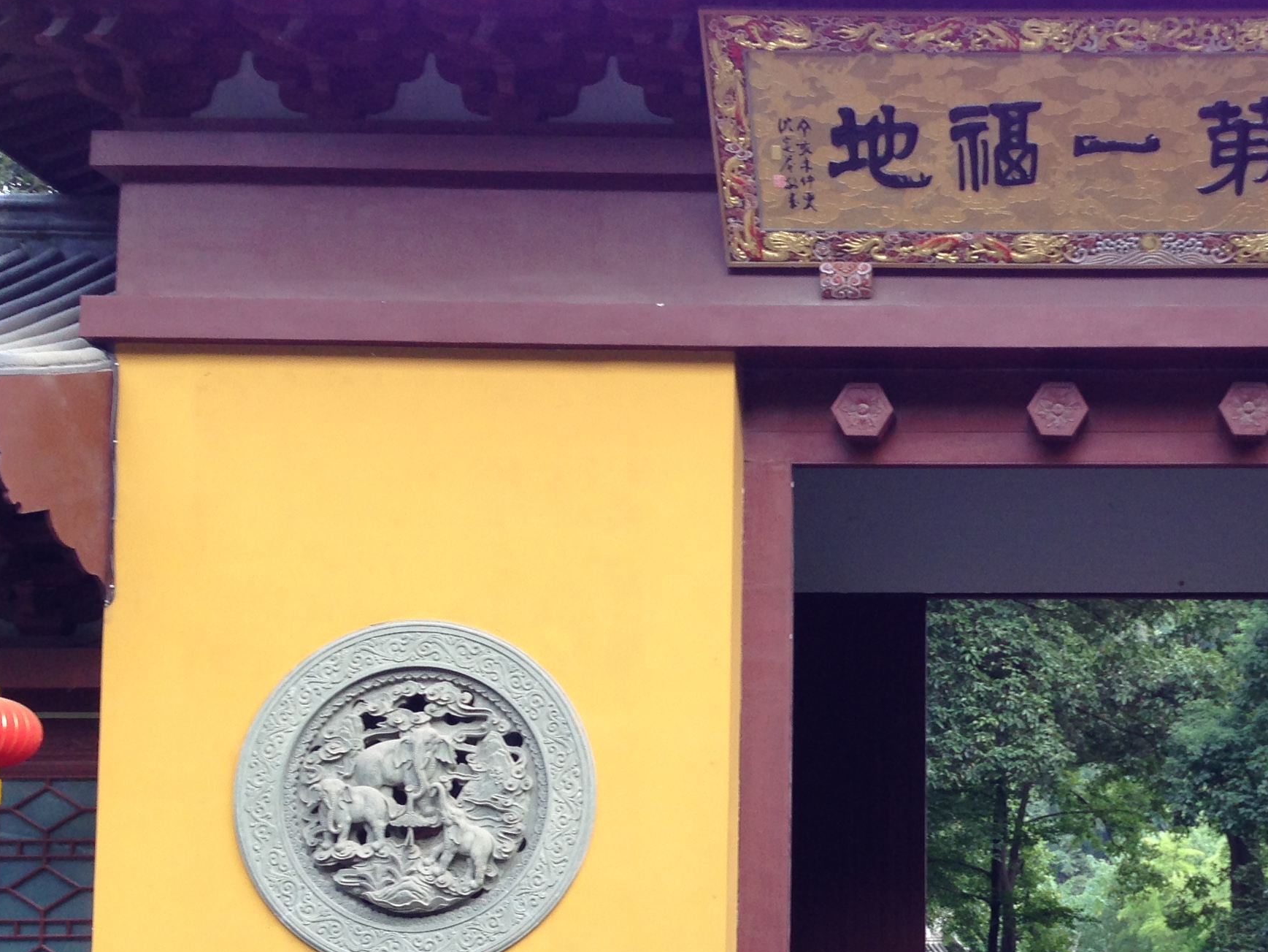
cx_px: 1094
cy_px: 780
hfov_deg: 30.1
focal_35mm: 62
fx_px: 2271
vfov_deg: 23.3
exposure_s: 1/40
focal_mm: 4.13
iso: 50
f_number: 2.4
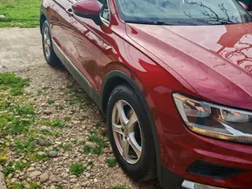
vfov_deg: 38.4
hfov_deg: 50.1
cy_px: 68
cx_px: 124
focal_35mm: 37
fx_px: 269
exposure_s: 1/1800
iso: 50
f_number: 1.9
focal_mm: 6.67
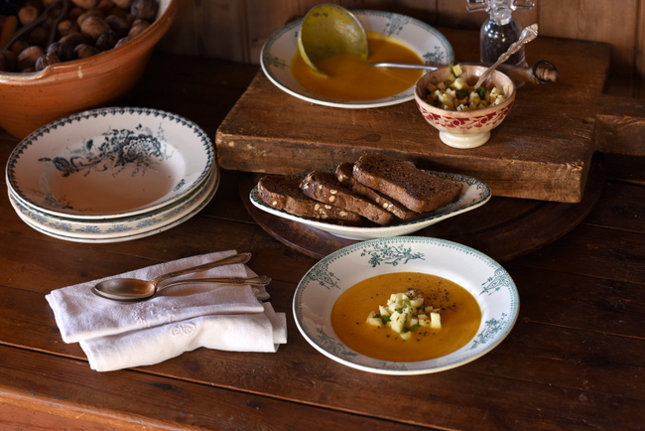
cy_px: 216
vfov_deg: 16.1
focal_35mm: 85
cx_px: 322
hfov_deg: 23.9
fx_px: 1524
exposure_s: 1/20
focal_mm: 85
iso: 400
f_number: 4.5
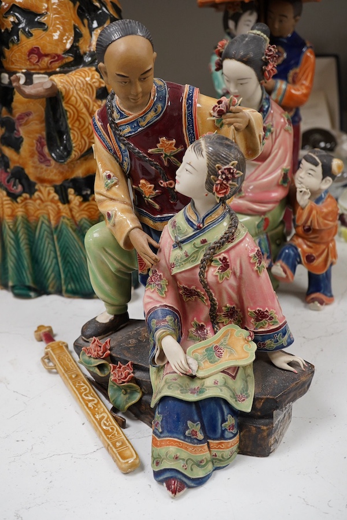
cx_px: 174
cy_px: 260
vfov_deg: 43.6
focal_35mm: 45
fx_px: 651
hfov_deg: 29.9
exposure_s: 1/125
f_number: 8
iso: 1250
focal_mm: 30
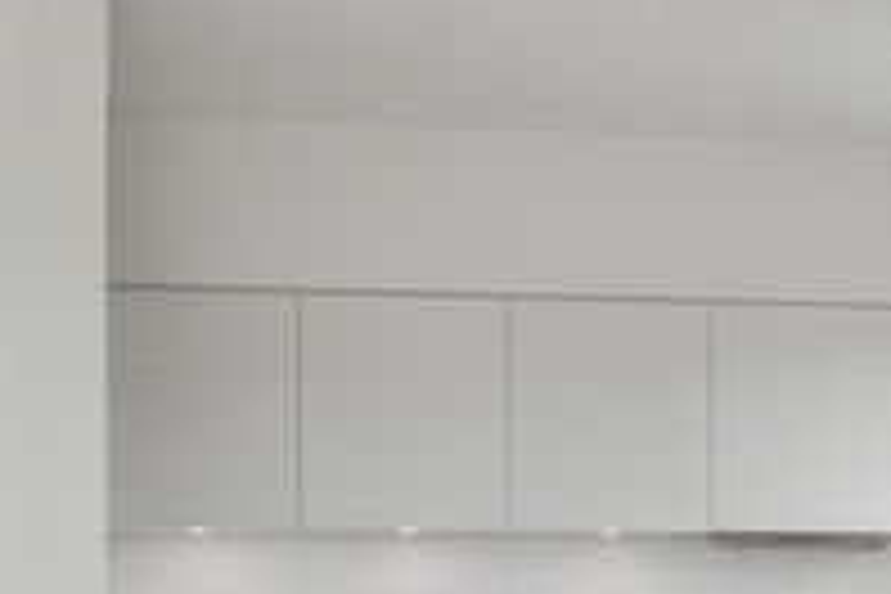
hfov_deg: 20.5
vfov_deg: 14.7
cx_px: 1156
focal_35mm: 91
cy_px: 657
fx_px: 2252
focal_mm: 12
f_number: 8
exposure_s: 1/250
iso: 200
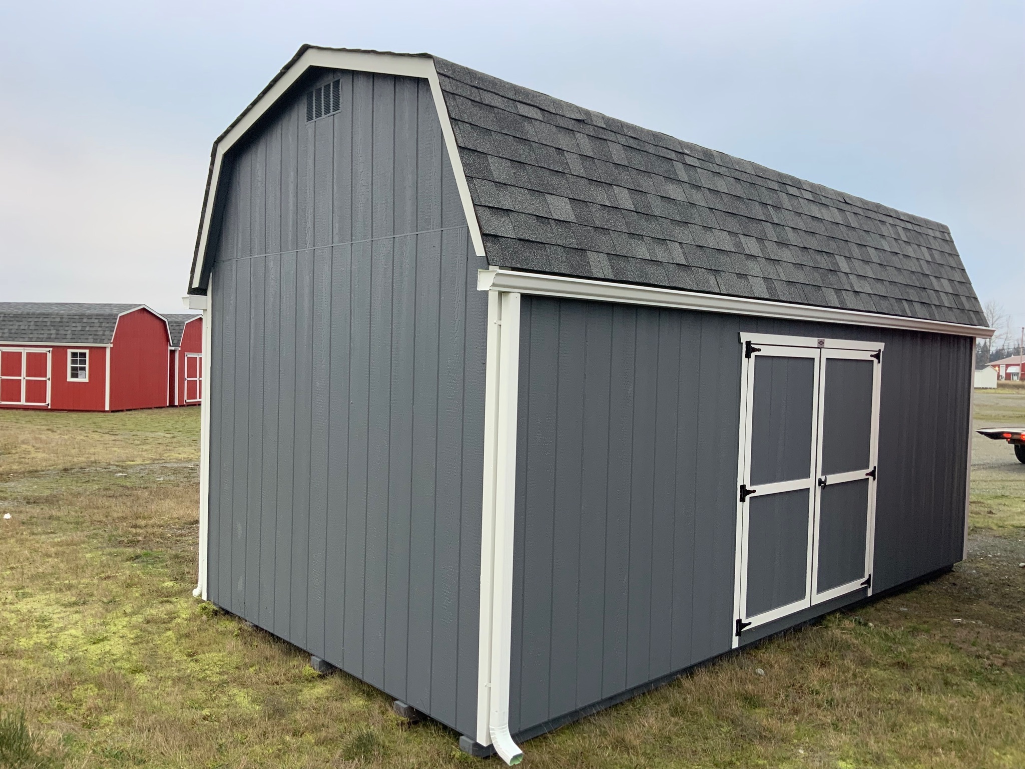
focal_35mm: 29
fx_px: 859
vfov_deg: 48.2
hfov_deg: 61.7
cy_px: 384
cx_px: 512
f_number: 1.8
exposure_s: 1/120
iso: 40
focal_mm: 3
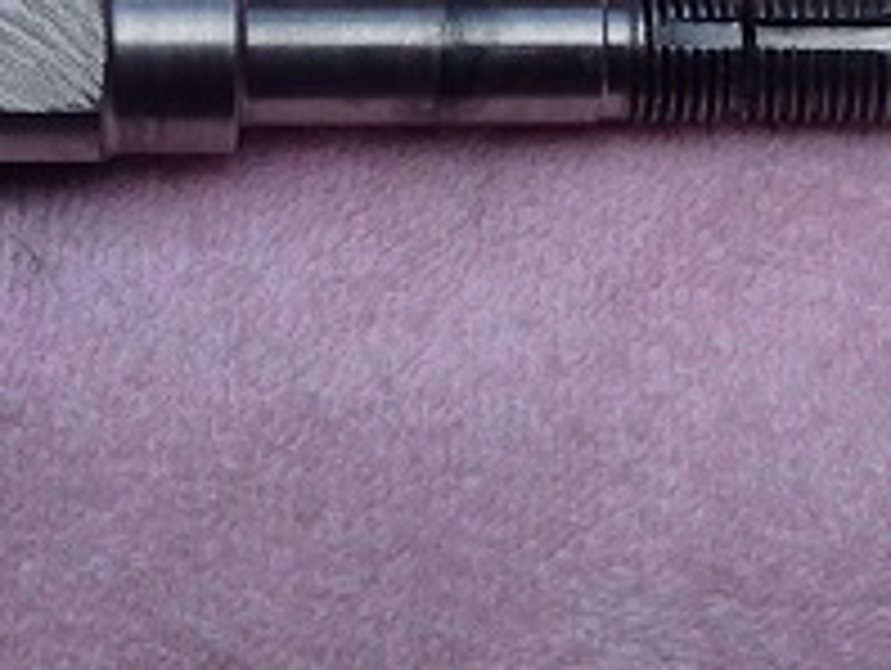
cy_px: 63
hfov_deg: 12.7
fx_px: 3969
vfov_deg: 9.6
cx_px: 108
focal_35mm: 154
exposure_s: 1/200
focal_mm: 9.61
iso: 100
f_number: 4.5
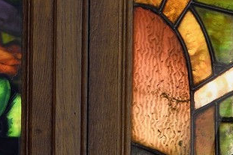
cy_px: 231
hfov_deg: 6.7
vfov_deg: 4.6
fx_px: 1936
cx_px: 477
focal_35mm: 299
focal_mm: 58
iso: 800
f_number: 6.3
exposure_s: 1/60
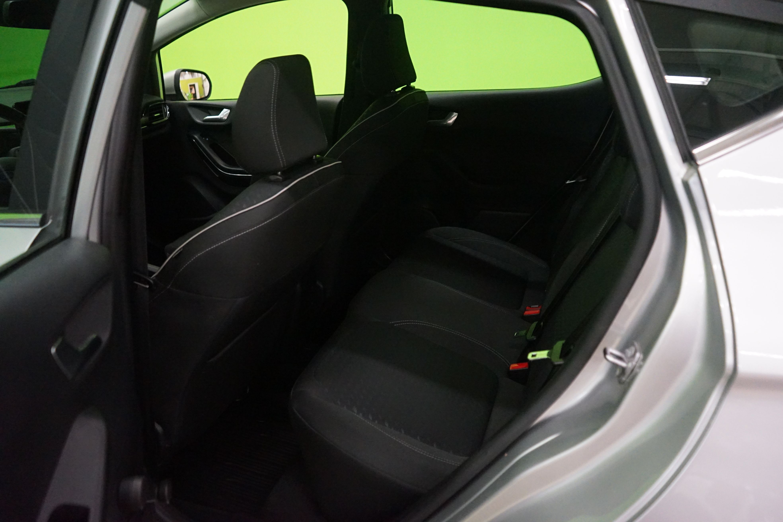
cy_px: 261
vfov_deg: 46.4
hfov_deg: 65.5
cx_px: 392
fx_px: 609
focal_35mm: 28
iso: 6400
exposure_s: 1/80
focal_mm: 28
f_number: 3.5
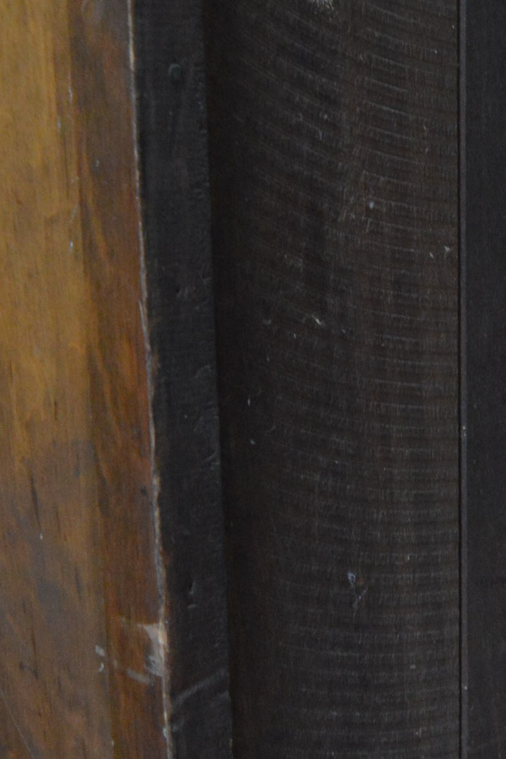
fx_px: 1666
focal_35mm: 79
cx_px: 435
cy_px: 305
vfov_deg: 25.6
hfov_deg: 17.1
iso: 3200
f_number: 5
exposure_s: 1/80
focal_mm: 24
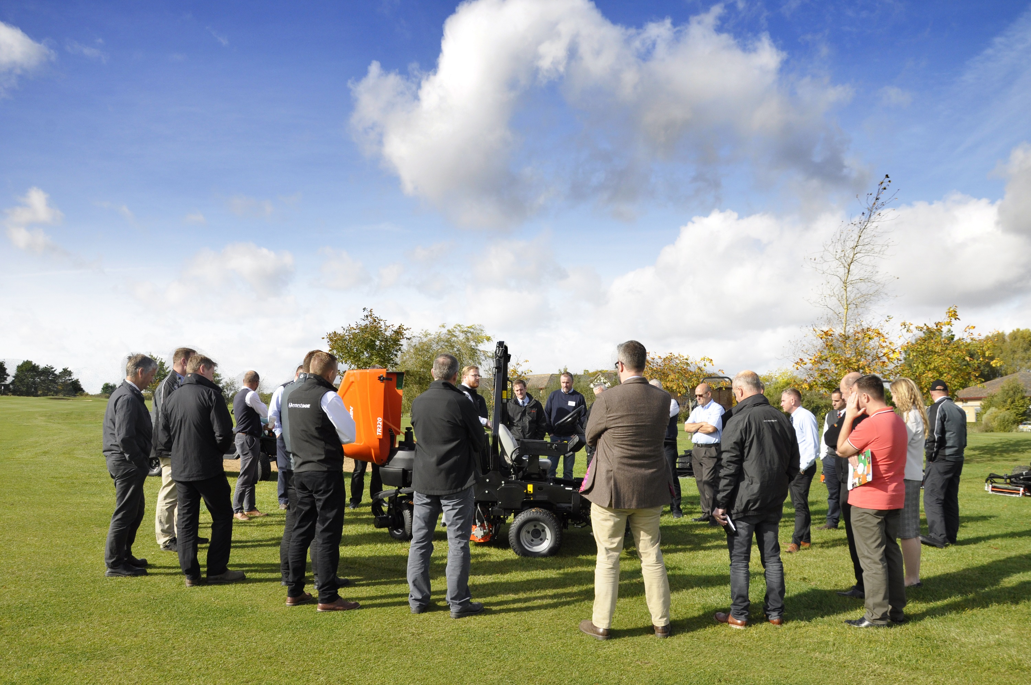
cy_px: 342
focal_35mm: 27
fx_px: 772
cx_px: 516
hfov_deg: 67.4
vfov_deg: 47.8
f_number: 10
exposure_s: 1/400
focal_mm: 18
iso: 400
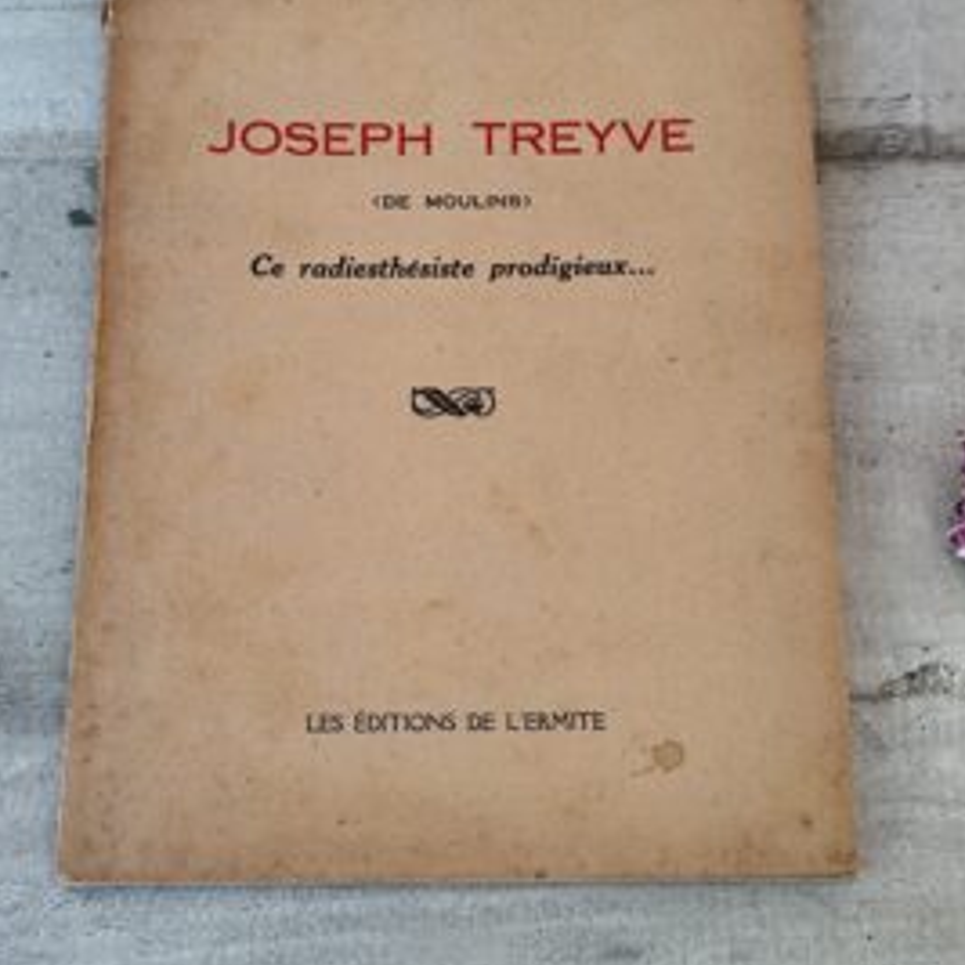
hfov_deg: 28.2
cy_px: 416
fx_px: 1924
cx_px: 499
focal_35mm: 61
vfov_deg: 28.1
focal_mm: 6.19
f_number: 1.65
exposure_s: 1/33.3
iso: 250
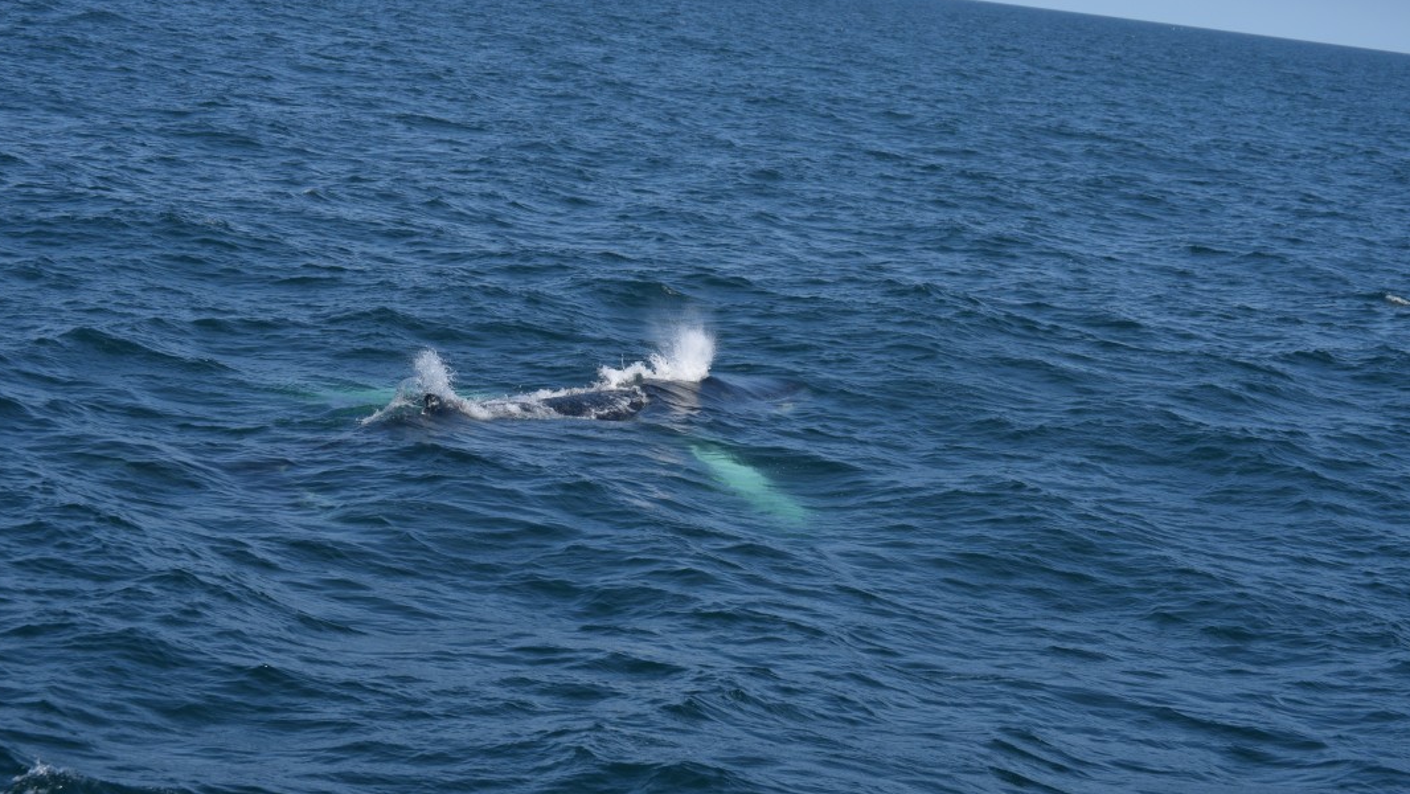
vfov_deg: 13.8
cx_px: 697
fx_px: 3273
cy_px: 340
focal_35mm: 88
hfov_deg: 24.3
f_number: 5.6
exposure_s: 1/1600
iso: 200
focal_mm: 55
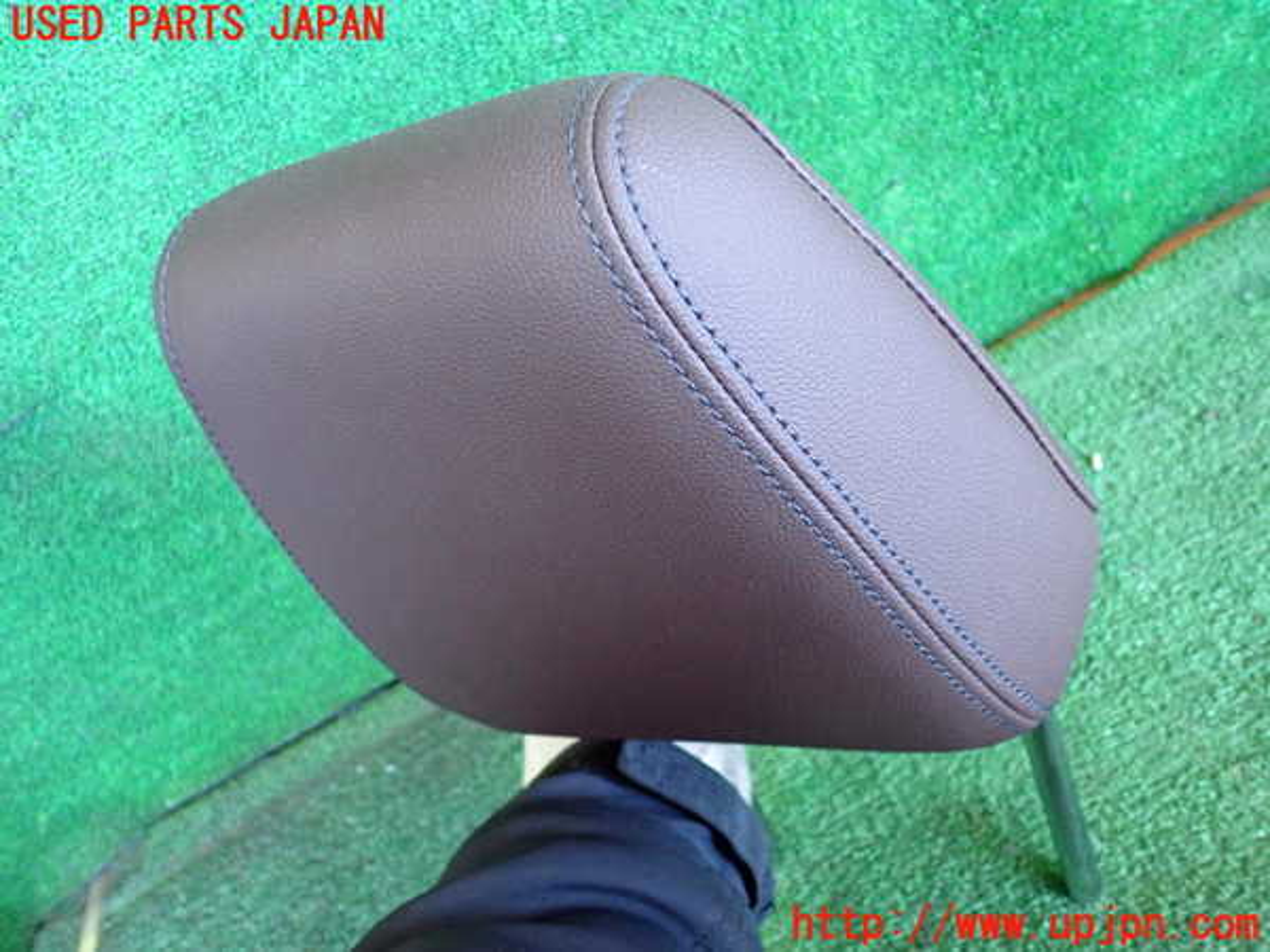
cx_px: 635
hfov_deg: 60.0
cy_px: 476
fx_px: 1101
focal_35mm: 30
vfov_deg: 46.8
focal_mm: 5.4
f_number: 2.3
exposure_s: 1/125
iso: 800
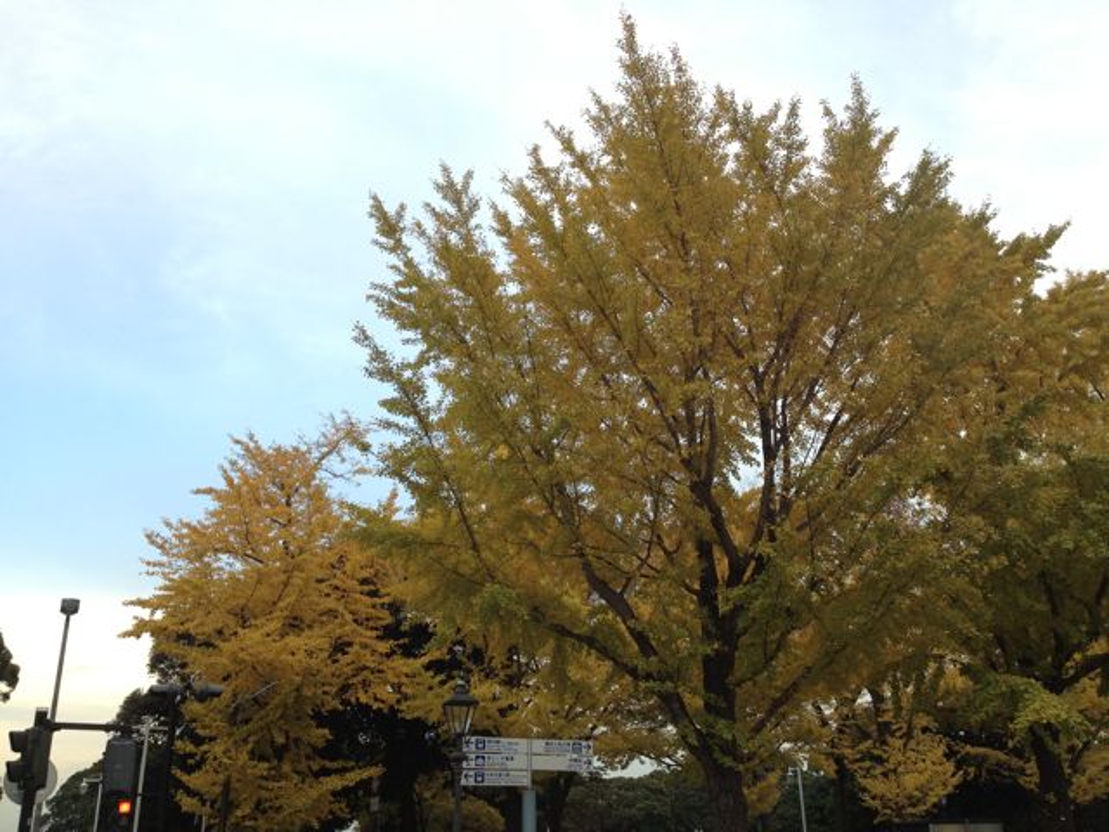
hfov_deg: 52.6
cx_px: 554
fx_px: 1121
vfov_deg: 40.7
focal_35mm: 35
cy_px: 416
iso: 50
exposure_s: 1/158
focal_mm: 4.28
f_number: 2.4
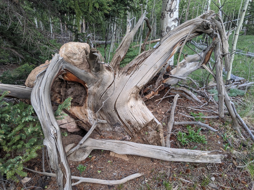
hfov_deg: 63.4
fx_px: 206
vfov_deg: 49.8
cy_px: 96
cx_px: 128
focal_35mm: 28
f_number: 1.8
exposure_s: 1/34.8
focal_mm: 4.44
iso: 58
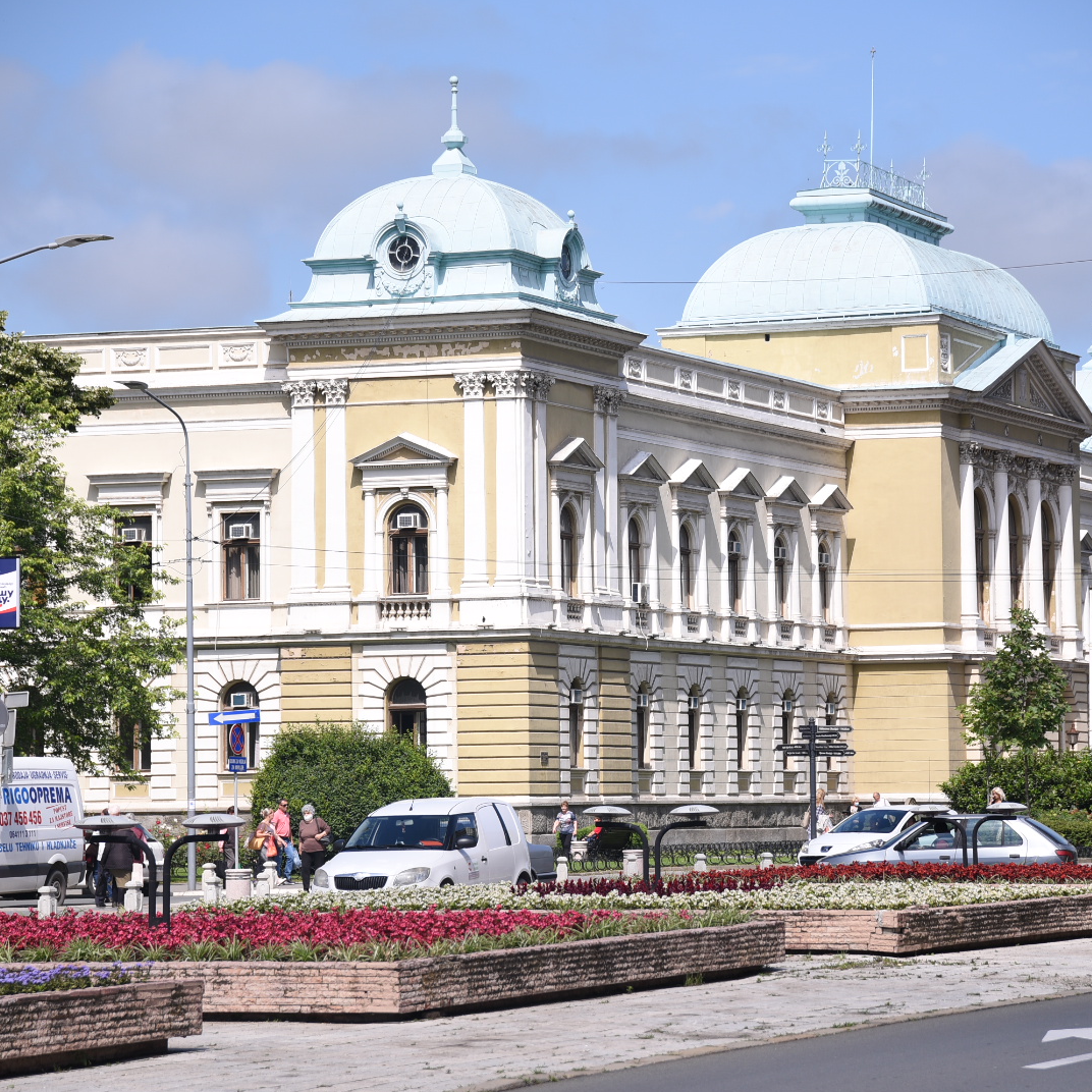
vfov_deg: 14.3
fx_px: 4354
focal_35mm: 122
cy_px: 547
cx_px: 595
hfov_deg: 14.3
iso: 100
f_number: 4
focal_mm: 95
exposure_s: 1/1000
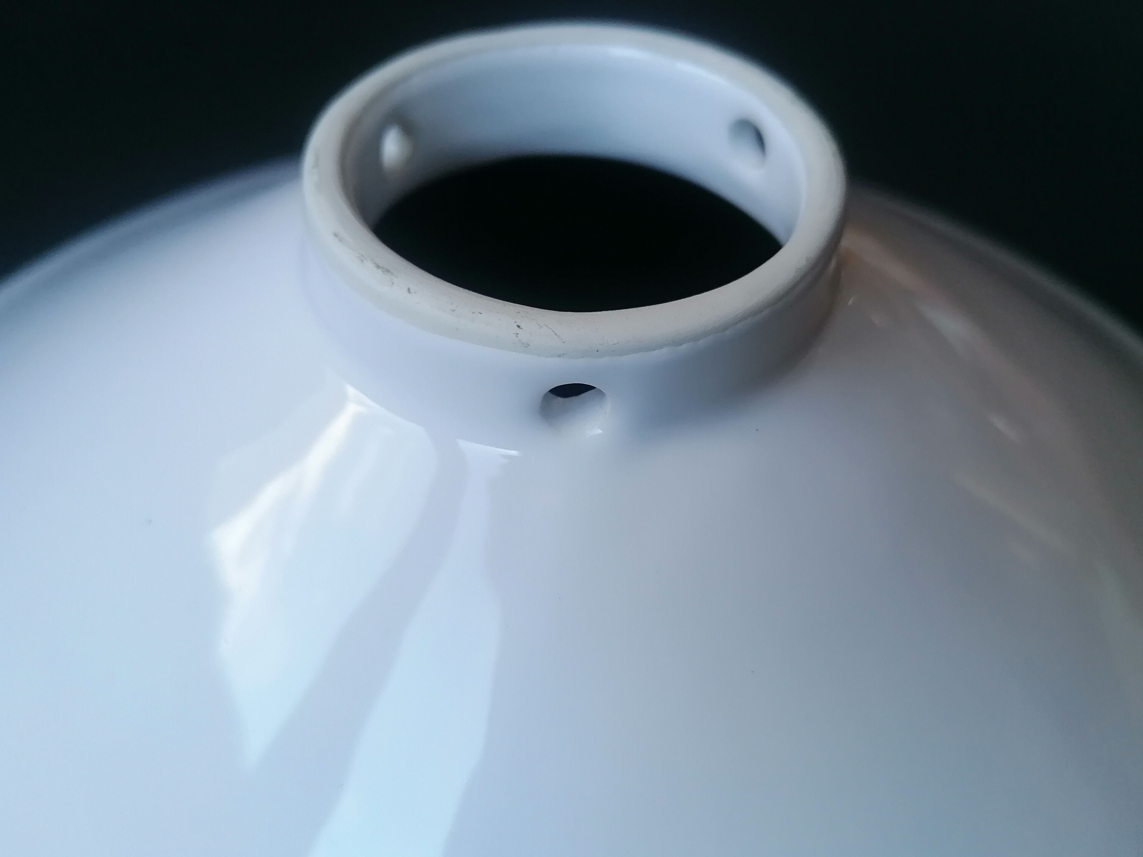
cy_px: 420
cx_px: 580
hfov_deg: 63.4
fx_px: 925
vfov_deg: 49.7
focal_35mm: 28
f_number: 1.8
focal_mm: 4.75
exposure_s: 1/100
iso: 125
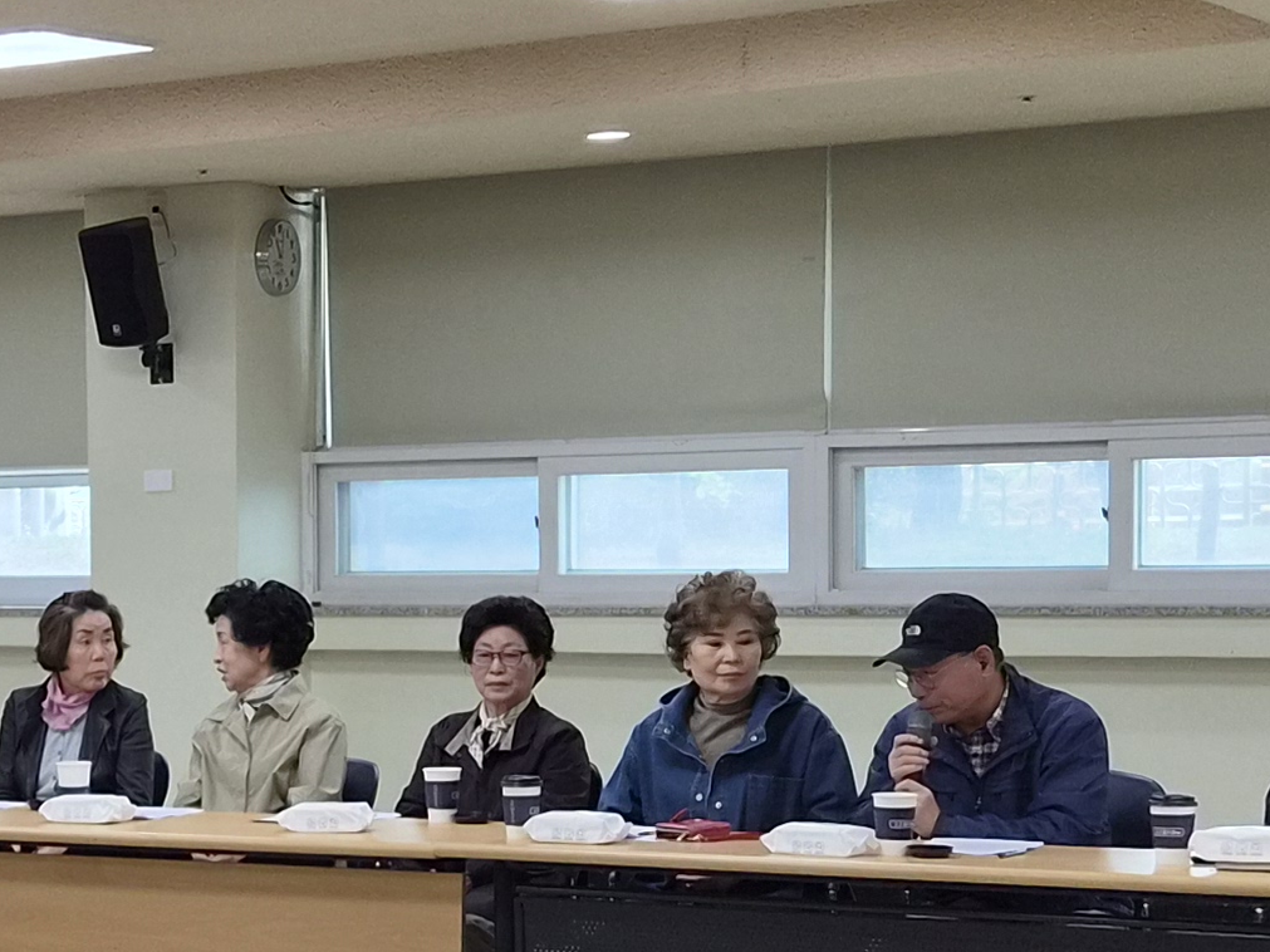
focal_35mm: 91
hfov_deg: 20.6
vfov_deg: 16.2
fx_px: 3338
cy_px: 706
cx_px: -113
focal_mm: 5.4
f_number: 1.8
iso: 40
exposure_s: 1/120
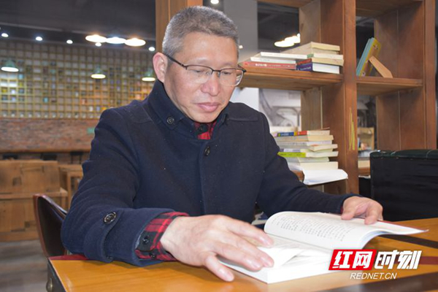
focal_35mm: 39
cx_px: 219
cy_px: 146
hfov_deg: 49.6
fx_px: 474
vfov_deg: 34.2
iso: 1800
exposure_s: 1/60
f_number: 3.8
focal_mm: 26
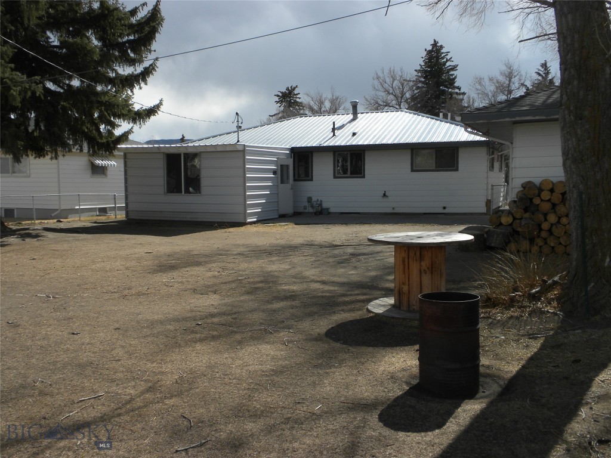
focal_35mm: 37
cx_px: 306
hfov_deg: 50.1
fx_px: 653
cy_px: 229
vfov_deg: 38.7
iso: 64
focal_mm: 6.6
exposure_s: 1/123
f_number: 10
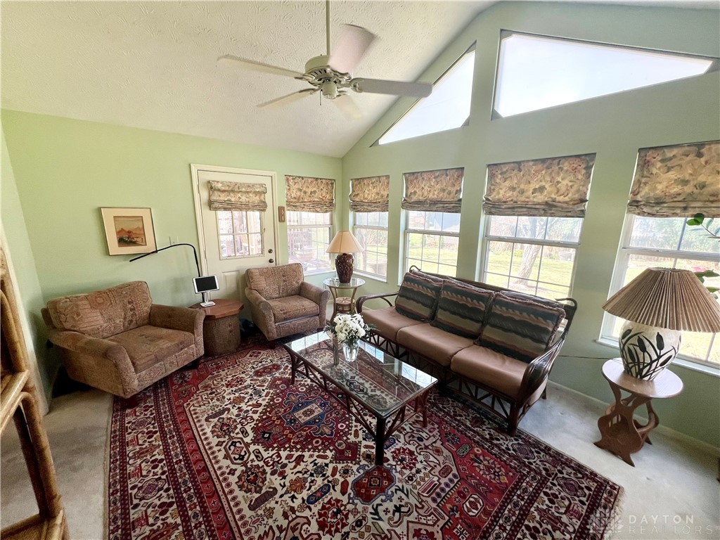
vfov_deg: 89.9
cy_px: 270
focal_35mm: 13
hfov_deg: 106.2
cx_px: 360
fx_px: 270
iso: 50
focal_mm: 1.57
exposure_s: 1/99
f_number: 1.8
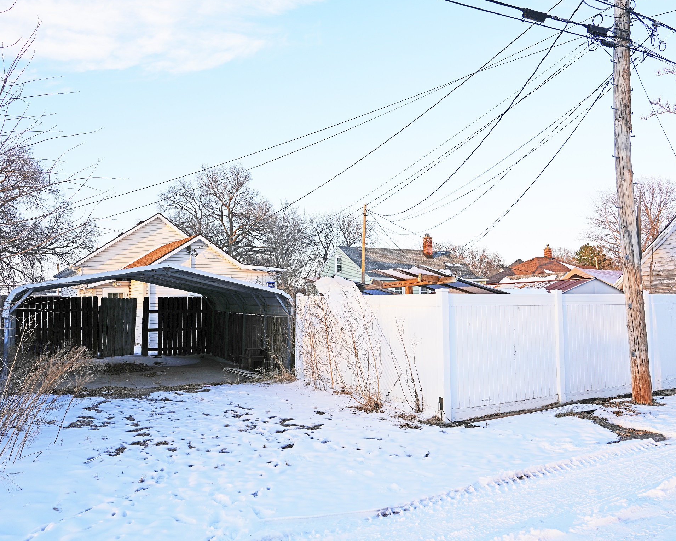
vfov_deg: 51.5
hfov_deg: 62.2
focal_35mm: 28
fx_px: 560
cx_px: 341
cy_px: 273
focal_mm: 24
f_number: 7.1
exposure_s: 1/100
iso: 100
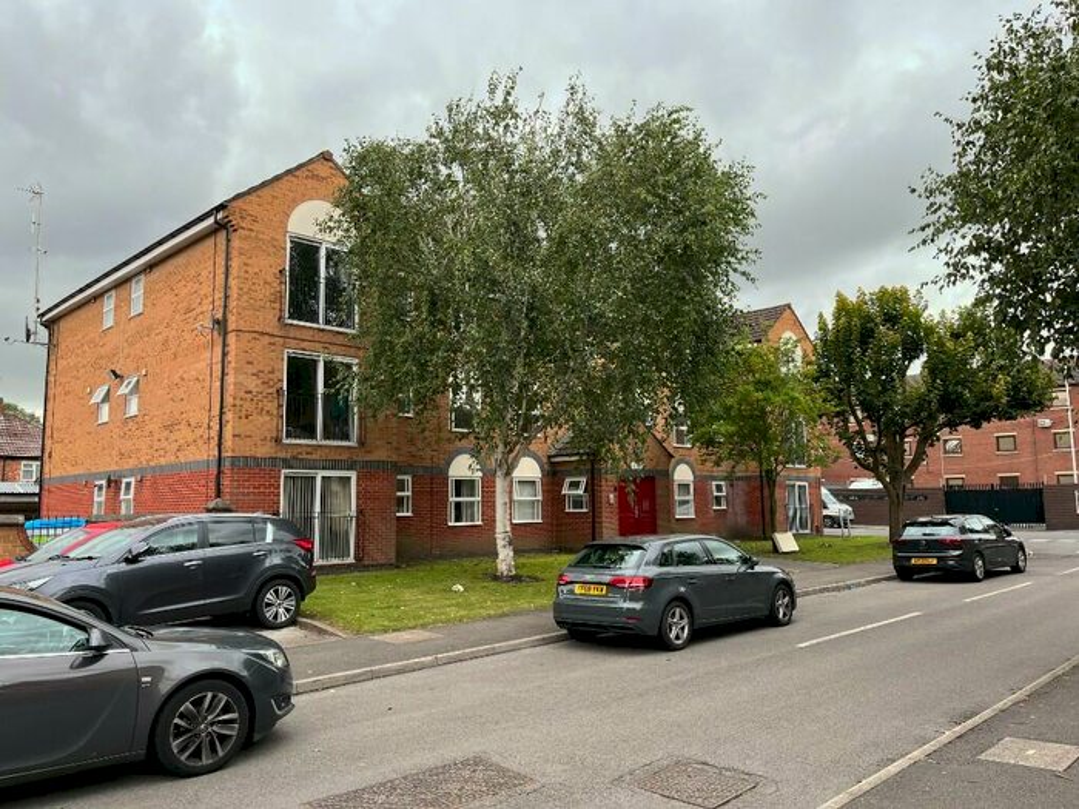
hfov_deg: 67.3
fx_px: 810
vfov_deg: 53.1
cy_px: 404
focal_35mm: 26
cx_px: 540
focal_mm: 5.1
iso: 40
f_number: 1.6
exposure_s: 1/231
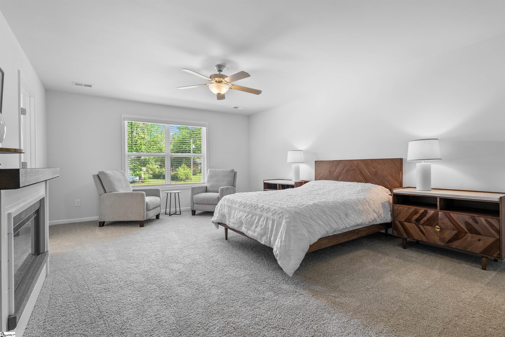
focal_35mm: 18
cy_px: 168
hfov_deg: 91.6
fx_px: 245
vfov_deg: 68.9
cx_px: 252
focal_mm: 17.5
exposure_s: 1/5
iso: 200
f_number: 8
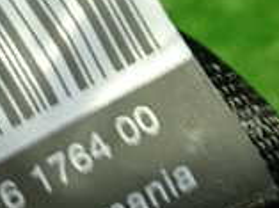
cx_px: -27
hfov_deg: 16.6
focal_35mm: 115
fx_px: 925
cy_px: 162
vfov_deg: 12.8
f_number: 2.3
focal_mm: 5.4
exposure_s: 1/30
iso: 250
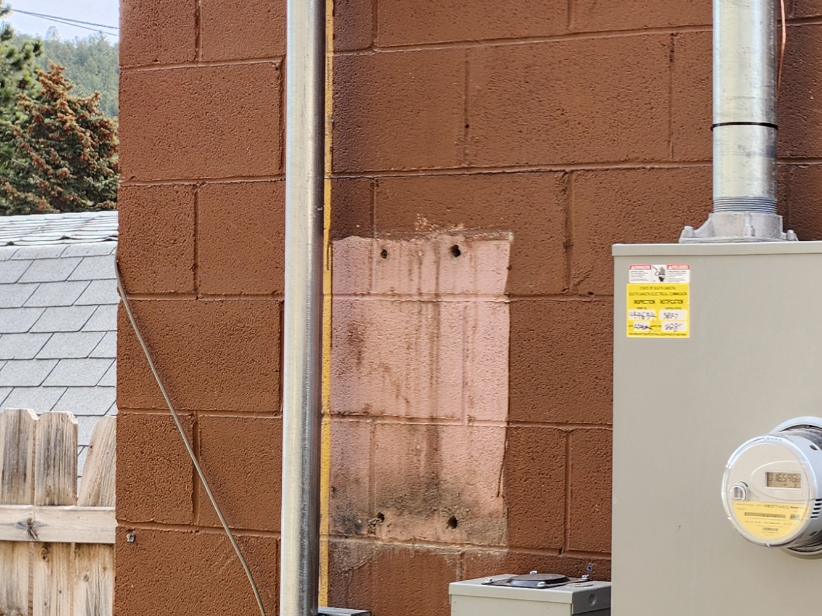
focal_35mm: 69
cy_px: 392
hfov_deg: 23.8
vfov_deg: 21.3
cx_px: 1144
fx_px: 1639
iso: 20
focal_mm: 5.4
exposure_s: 1/241
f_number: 1.8
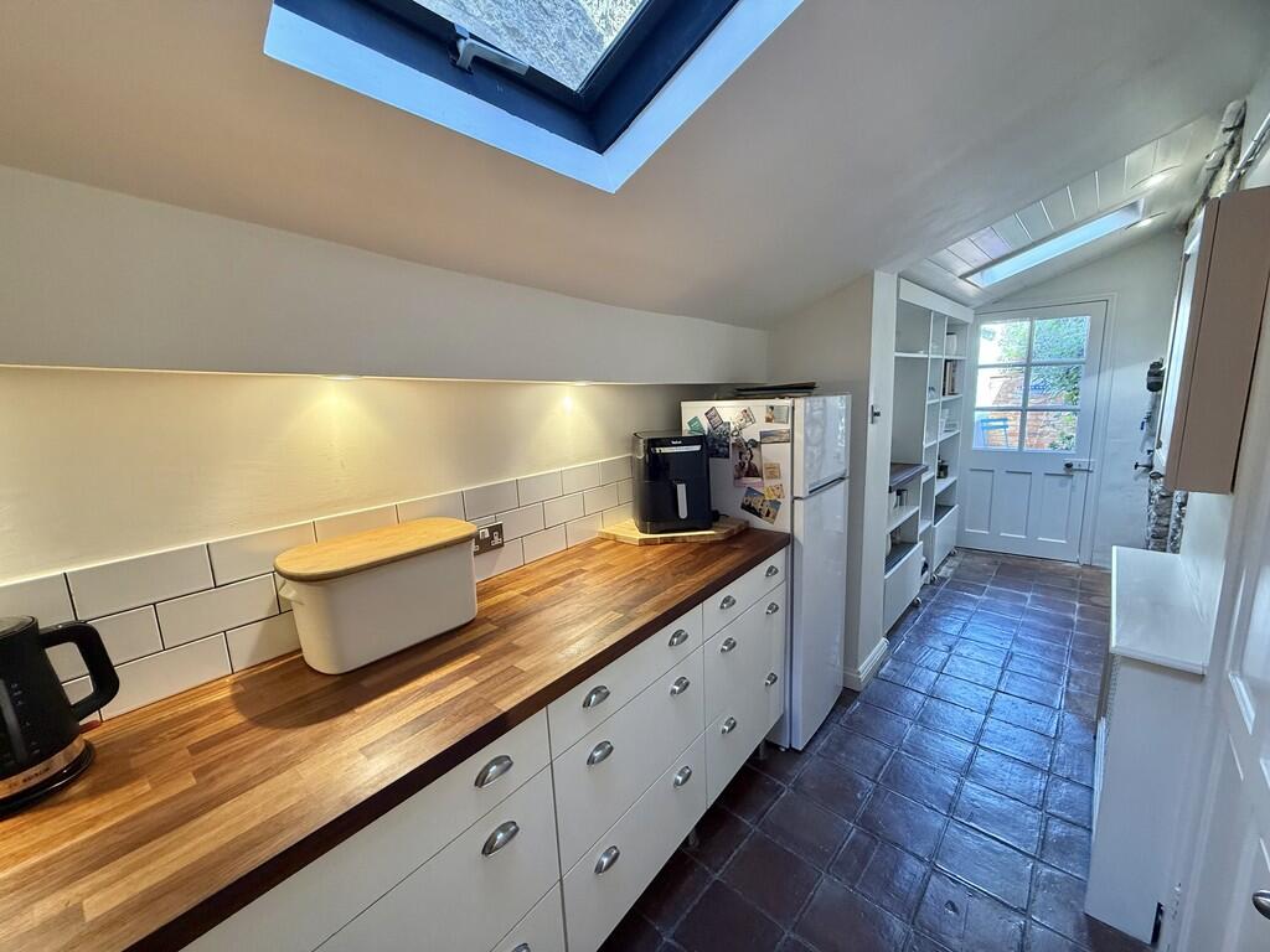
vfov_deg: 85.7
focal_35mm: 14
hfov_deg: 102.1
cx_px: 635
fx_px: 514
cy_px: 476
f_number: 2.2
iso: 200
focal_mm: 2.22
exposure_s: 1/100
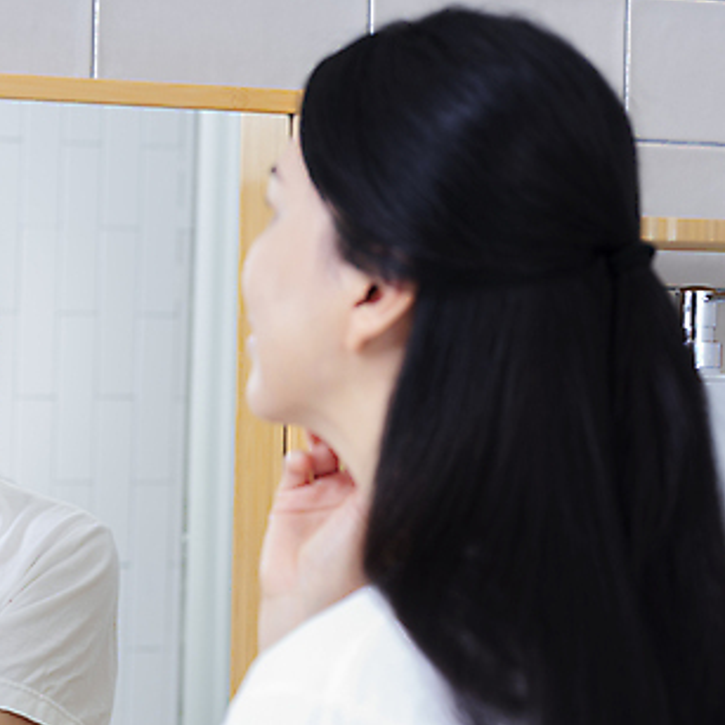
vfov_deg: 12.4
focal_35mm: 141
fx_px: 3341
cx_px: 68
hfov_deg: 12.3
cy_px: 463
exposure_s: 1/125
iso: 100
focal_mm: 85
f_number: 5
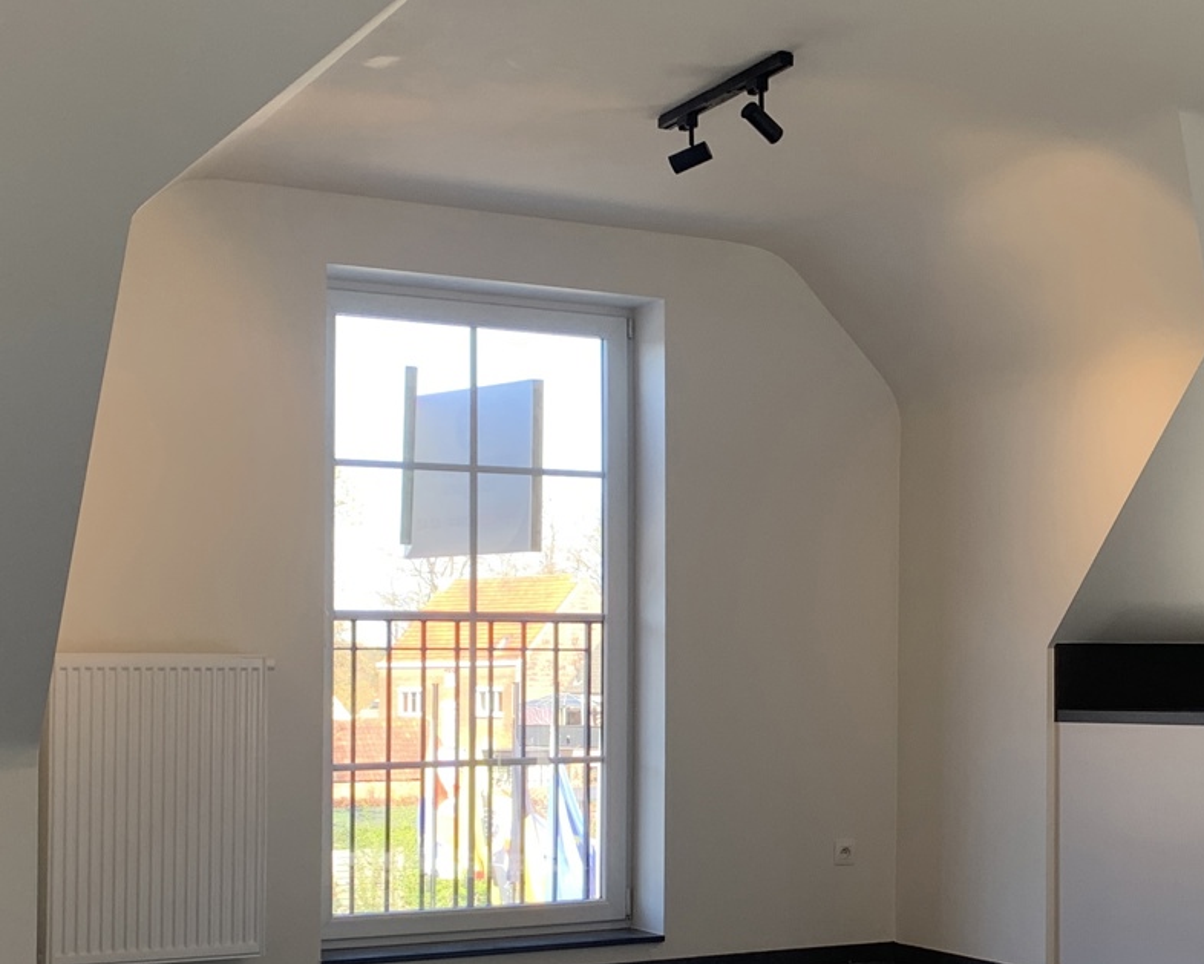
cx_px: 1042
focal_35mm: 62
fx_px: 2210
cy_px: 638
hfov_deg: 29.4
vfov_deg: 24.5
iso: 40
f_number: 1.8
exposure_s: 1/122
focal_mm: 4.25
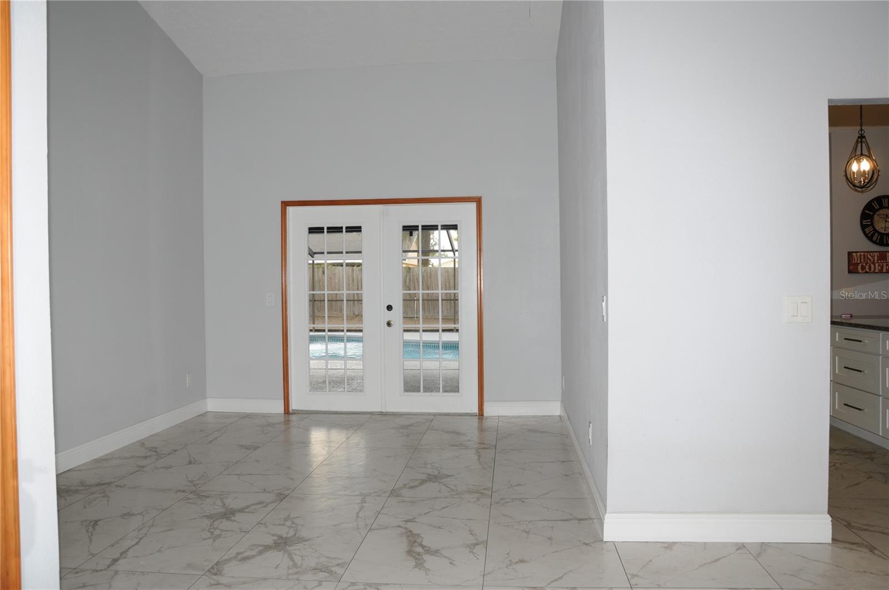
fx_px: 666
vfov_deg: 47.8
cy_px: 295
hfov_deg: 67.5
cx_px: 444
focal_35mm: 27
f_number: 5
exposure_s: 1/60
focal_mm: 18
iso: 200
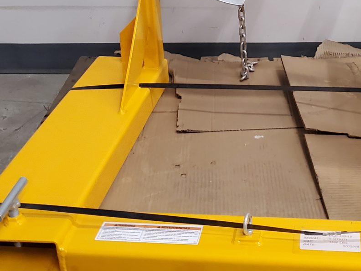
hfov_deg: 30.1
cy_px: 41
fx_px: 657
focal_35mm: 63
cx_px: 284
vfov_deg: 22.8
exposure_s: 1/40
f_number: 1.5
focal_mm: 4.3
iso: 400
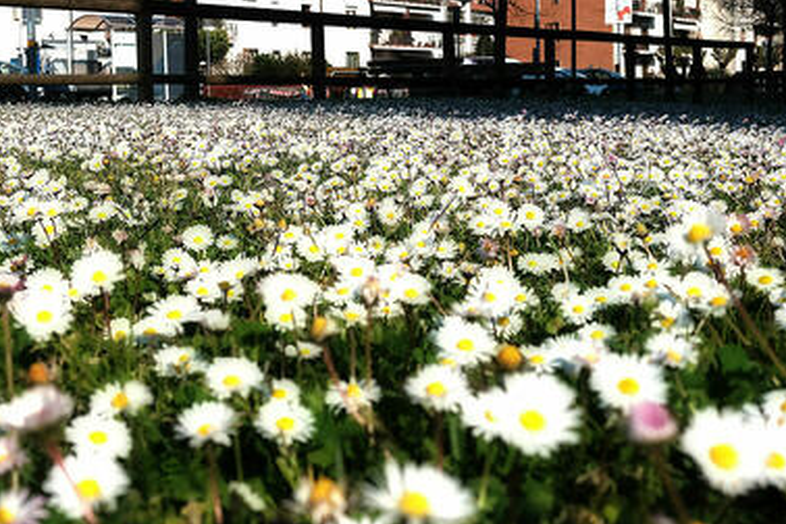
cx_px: 285
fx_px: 1419
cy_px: 164
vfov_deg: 20.8
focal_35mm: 65
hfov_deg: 30.8
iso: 200
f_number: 9
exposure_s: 1/450
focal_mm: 27
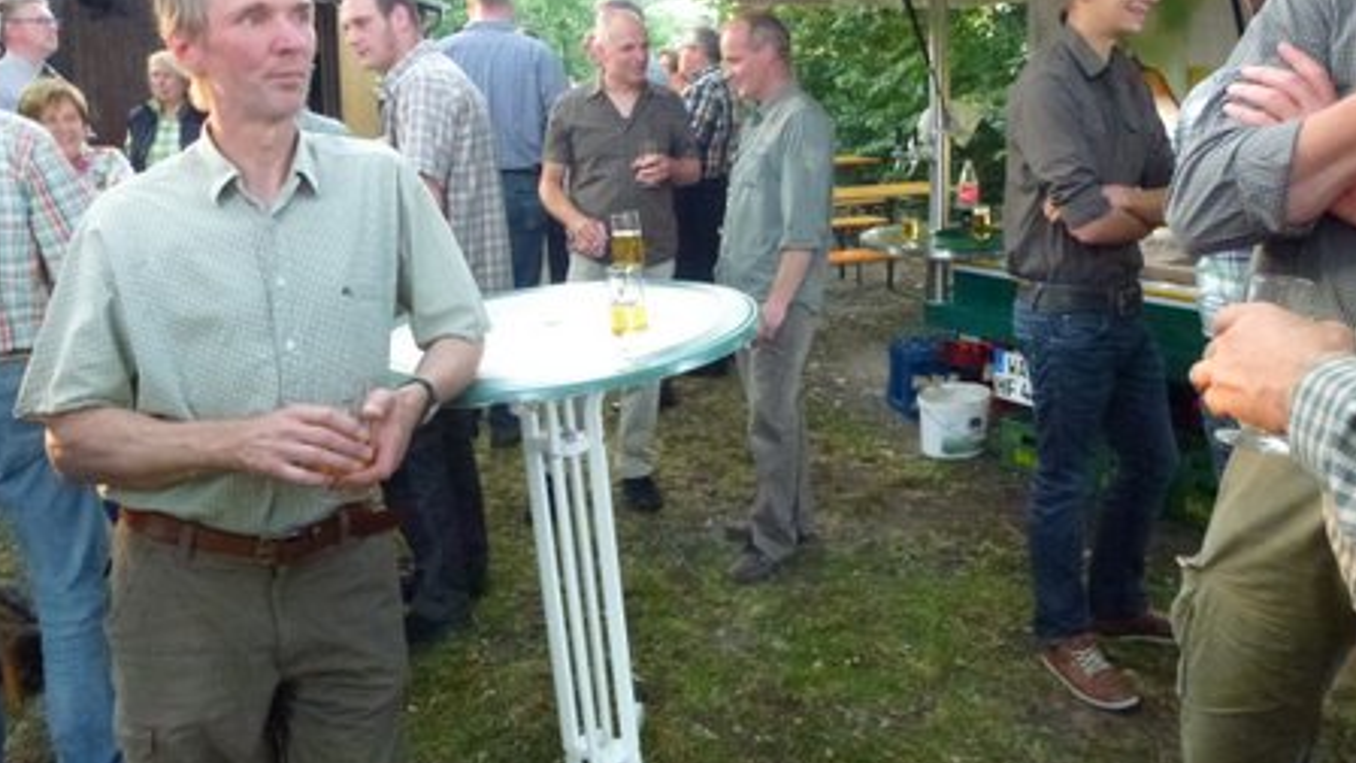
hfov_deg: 67.9
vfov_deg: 40.9
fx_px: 1007
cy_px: 242
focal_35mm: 28
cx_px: 708
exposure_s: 1/60
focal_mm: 4.3
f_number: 3.3
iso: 800
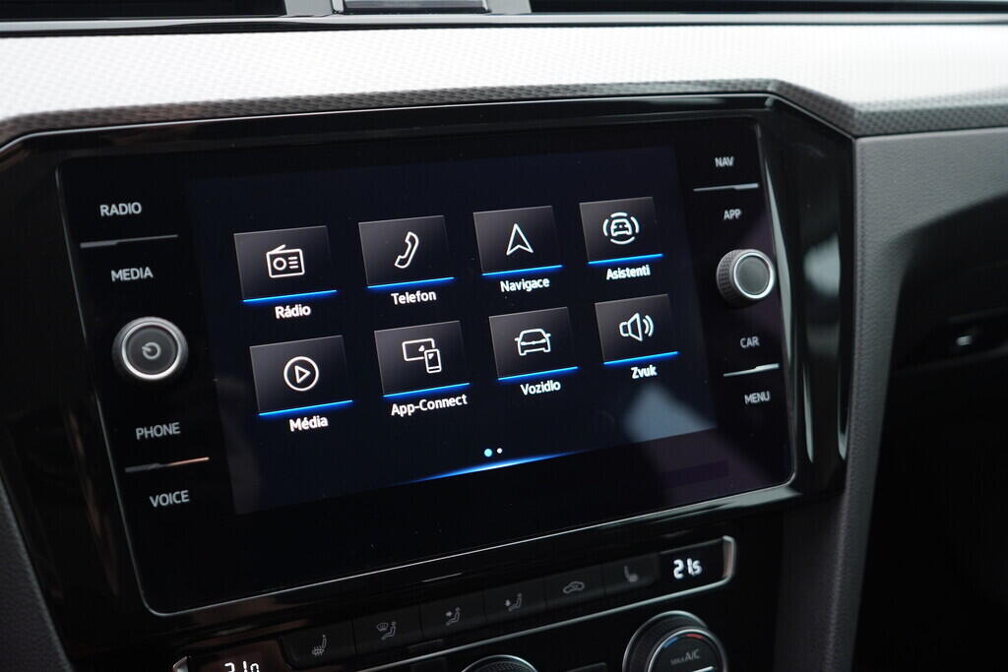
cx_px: 504
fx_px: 1008
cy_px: 336
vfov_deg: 36.9
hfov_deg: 53.1
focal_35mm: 36
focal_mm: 24
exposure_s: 1/40
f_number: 2.8
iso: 250
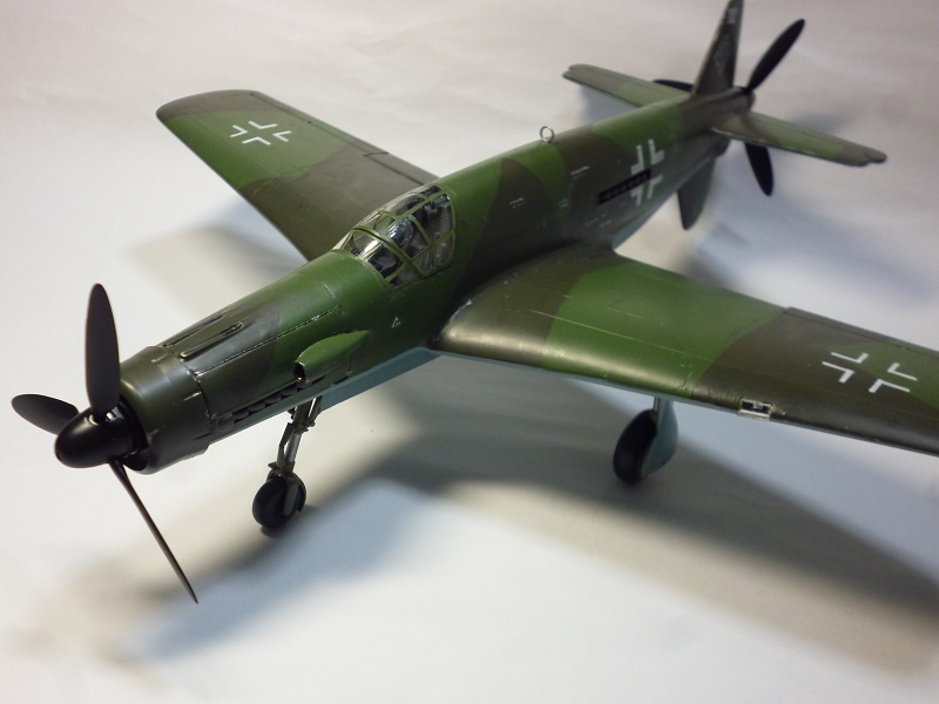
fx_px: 977
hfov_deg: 51.4
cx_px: 470
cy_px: 352
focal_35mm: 36
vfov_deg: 39.7
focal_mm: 6.4
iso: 250
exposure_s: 1/60
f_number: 3.5
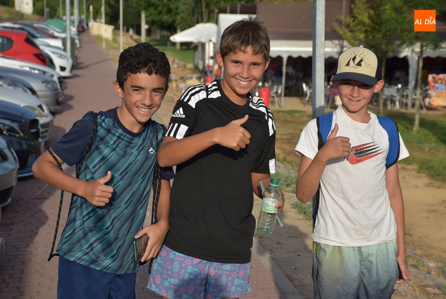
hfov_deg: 21.9
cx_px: 223
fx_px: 1153
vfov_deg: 14.7
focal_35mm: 93
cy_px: 150
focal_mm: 62
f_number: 7.1
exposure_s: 1/800
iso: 200
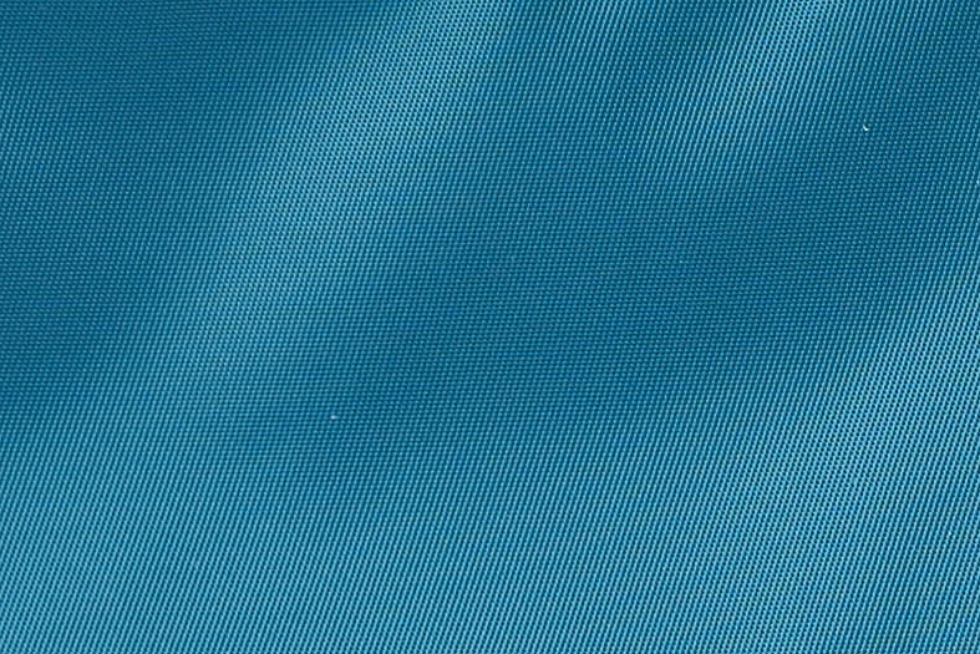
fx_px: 10373
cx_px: 1134
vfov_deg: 3.6
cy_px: 1010
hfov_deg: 5.4
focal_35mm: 381
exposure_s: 1/200
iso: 100
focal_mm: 50
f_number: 8
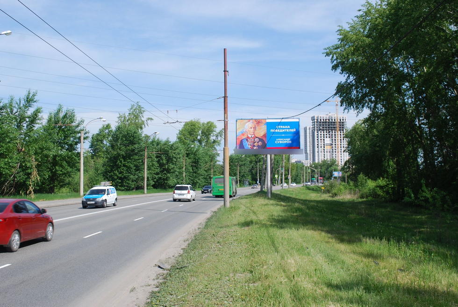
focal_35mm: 42
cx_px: 229
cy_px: 154
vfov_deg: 32.0
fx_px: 535
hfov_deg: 46.3
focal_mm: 28
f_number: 7.1
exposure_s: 1/200
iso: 100
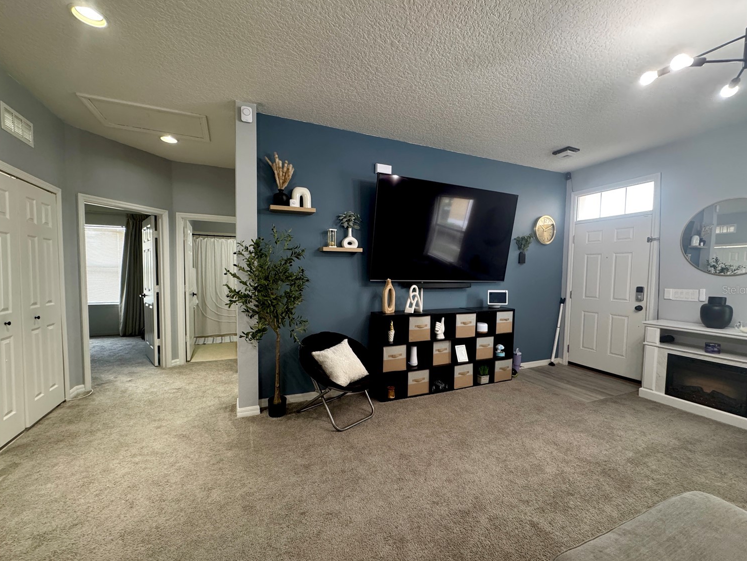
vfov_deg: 81.7
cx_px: 369
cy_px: 290
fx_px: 324
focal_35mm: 15
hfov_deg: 98.2
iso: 320
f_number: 2.2
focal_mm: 2.22
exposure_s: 1/60
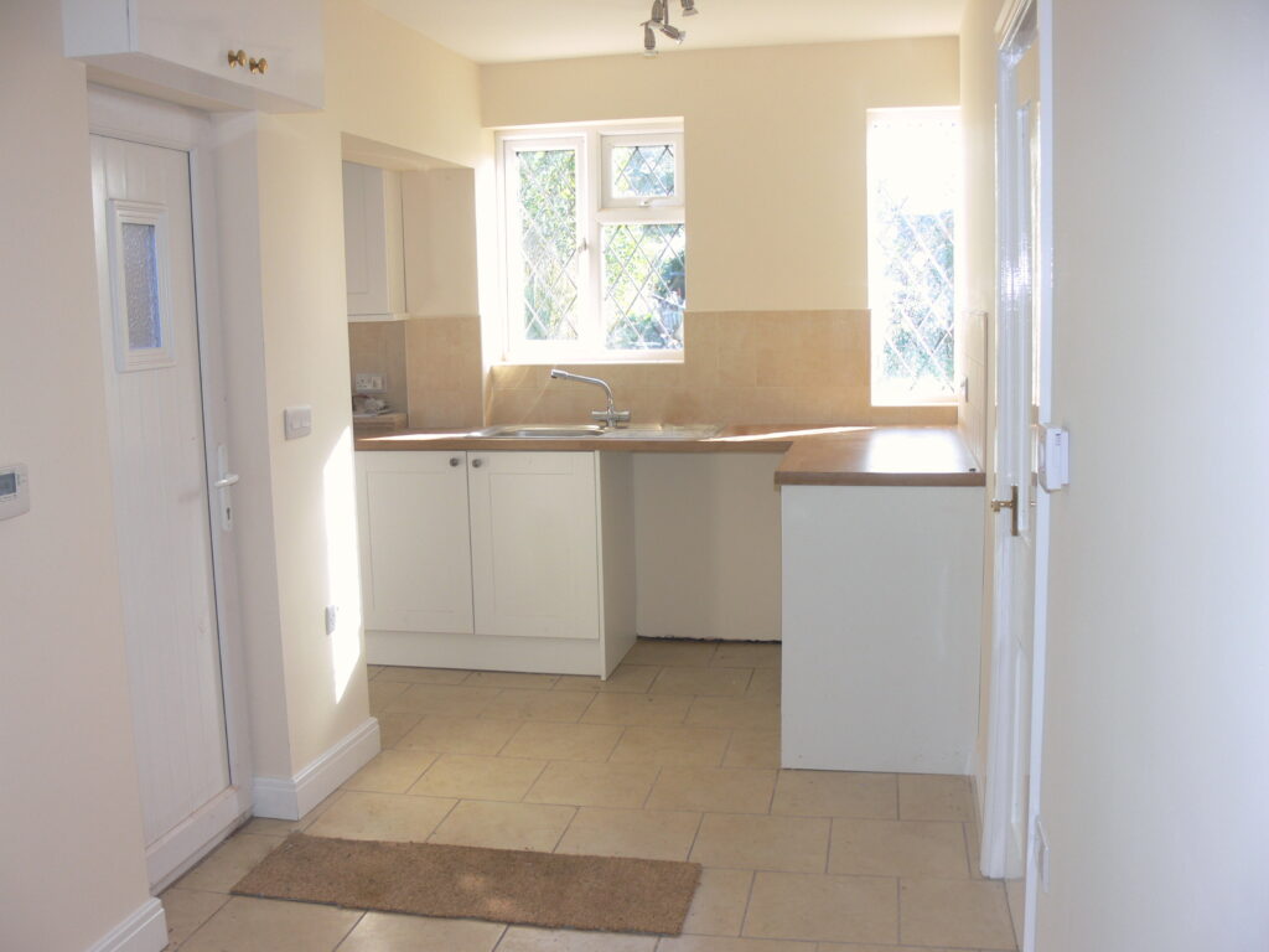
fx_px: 1283
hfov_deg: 52.6
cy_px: 476
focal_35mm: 35
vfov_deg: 40.7
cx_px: 634
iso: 80
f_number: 3.2
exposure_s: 1/50
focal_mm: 7.4
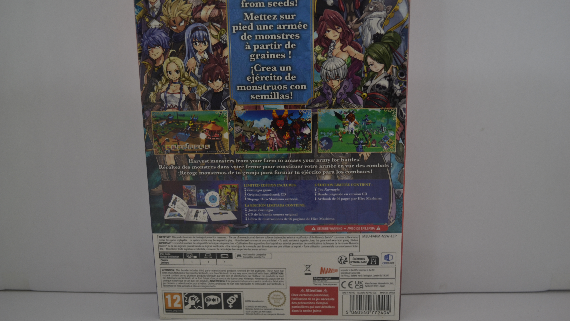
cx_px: 284
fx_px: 529
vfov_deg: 33.7
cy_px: 145
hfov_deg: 56.6
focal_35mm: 35
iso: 400
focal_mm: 22
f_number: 3.8
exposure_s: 1/25
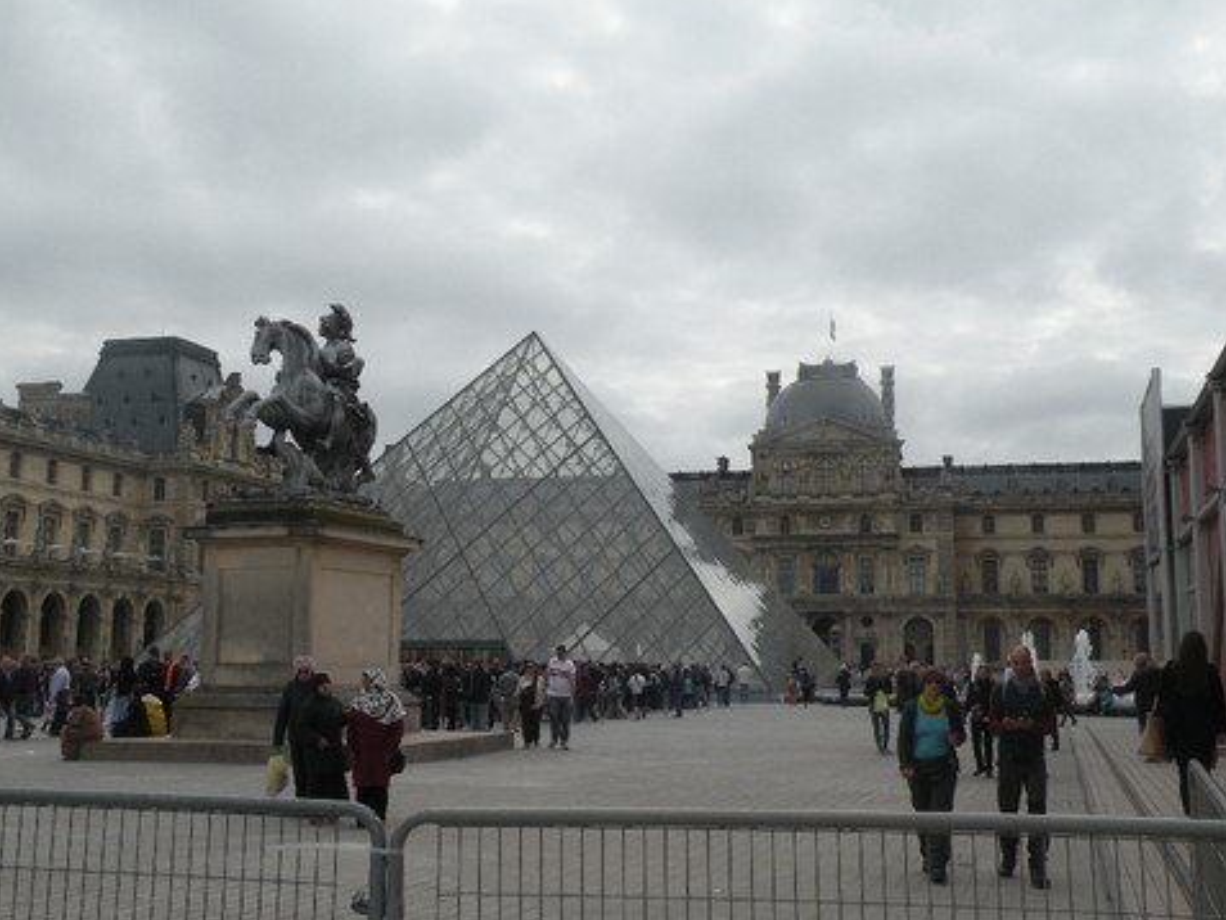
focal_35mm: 44
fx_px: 1559
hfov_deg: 42.9
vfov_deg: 32.9
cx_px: 614
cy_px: 461
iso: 64
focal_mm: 7.4
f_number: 5
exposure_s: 1/758
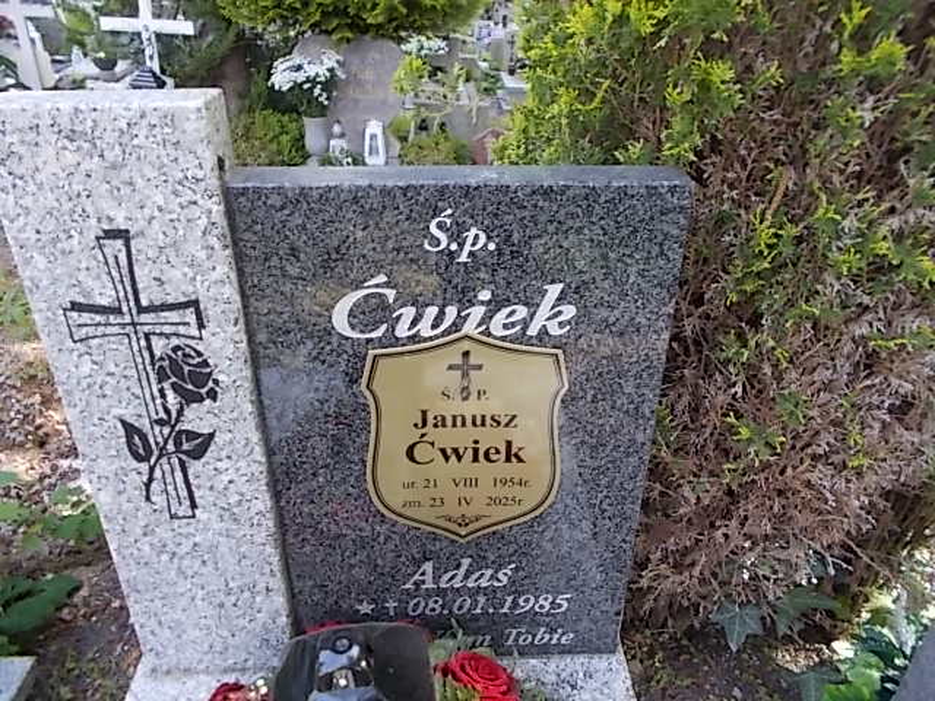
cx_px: 468
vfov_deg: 53.1
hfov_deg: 67.3
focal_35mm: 26
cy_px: 350
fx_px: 702
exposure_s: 1/40
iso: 80
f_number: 3.2
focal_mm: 4.6
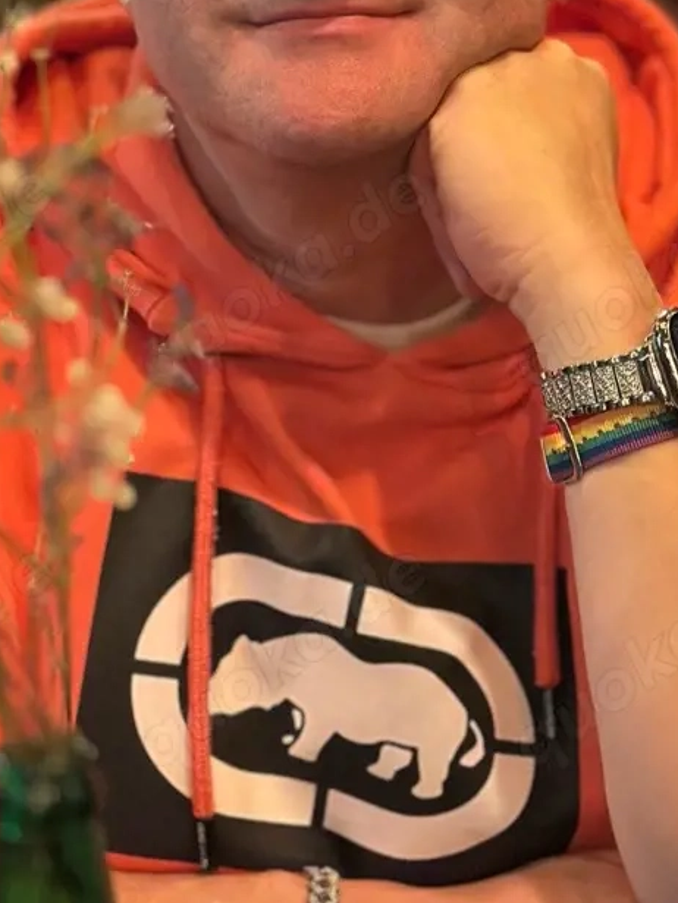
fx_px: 2716
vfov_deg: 18.9
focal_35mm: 104
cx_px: 387
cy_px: 330
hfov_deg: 14.2
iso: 640
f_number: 1.78
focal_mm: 6.86
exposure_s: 1/33
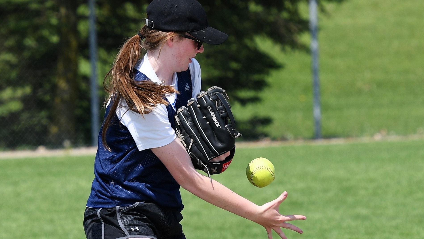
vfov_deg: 4.8
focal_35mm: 252
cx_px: 212
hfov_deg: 8.6
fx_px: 2833
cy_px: 121
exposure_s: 1/1000
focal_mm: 160
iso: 180
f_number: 5.6
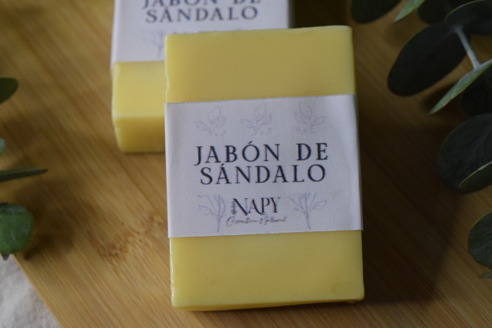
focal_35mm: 101
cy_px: 139
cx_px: 232
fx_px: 1375
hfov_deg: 20.3
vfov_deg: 13.6
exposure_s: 1/250
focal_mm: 55
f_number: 7.1
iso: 1600
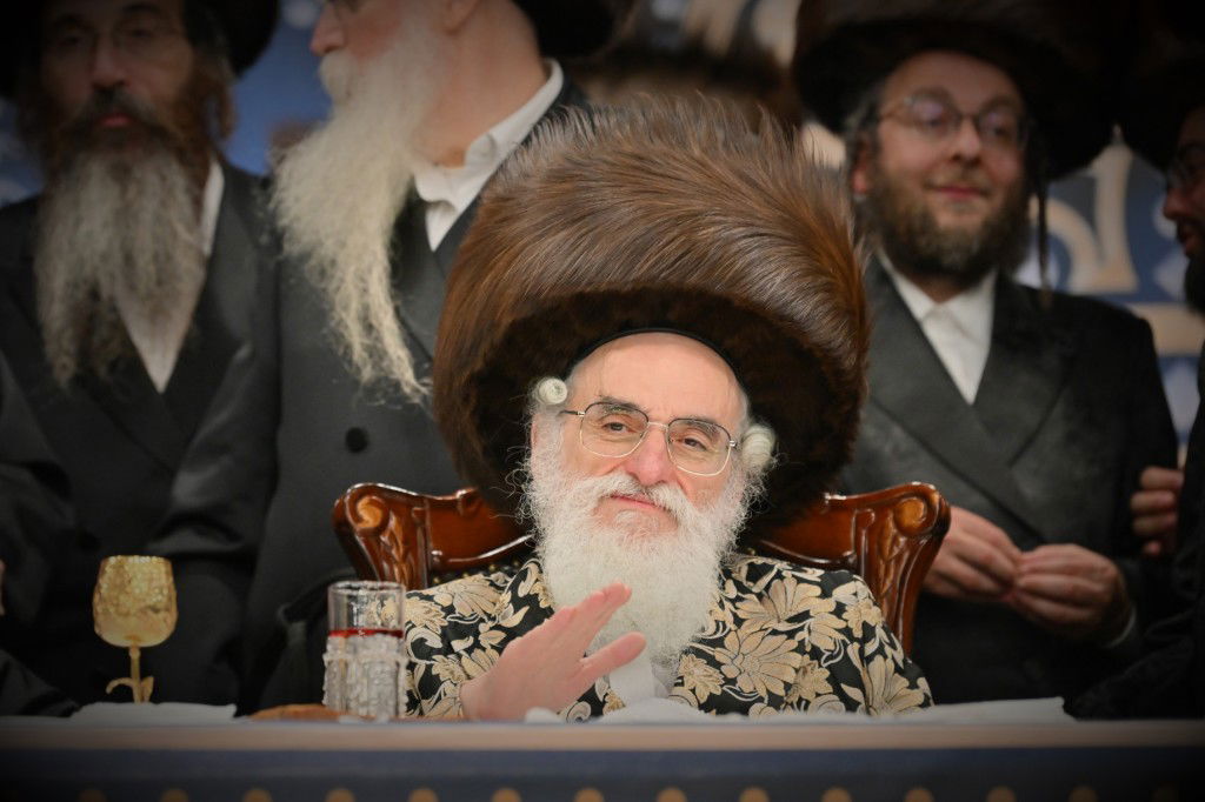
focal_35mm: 200
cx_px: 602
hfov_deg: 10.3
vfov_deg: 6.9
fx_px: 6692
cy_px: 401
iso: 1250
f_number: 4
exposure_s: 1/320
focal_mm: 200
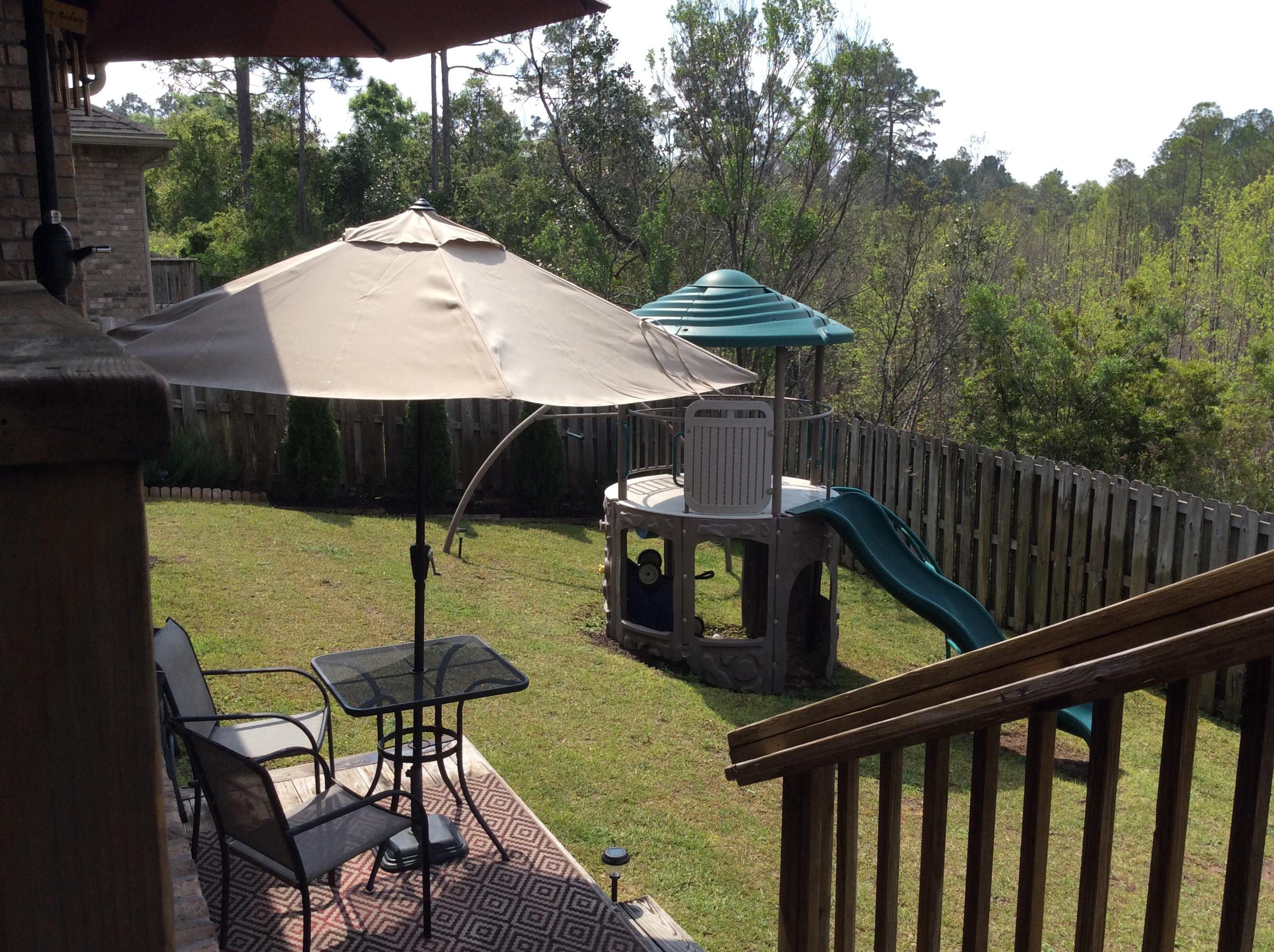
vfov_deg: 44.1
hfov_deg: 56.9
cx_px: 637
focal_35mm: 32
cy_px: 476
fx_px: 1176
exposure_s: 1/1100
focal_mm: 3.3
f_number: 2.4
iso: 32
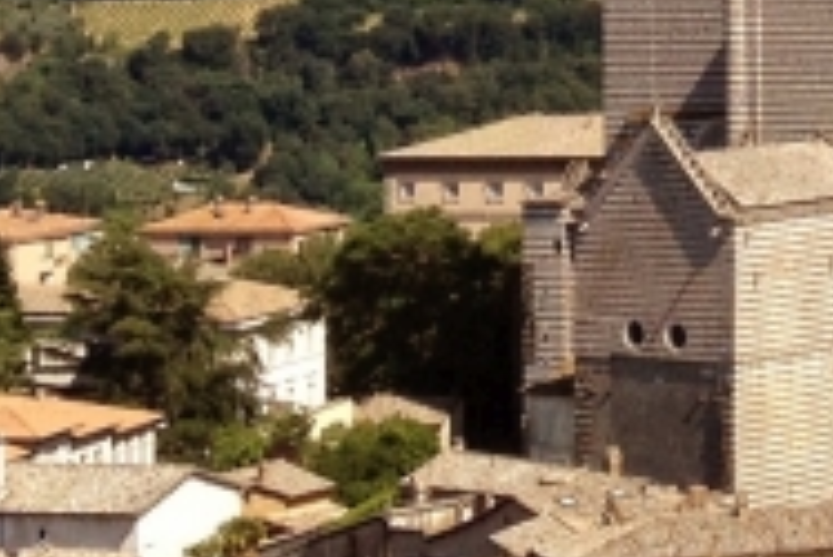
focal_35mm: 199
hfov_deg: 10.0
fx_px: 4608
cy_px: -392
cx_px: 1247
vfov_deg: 6.8
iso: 50
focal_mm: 4.28
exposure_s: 1/1783
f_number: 2.4
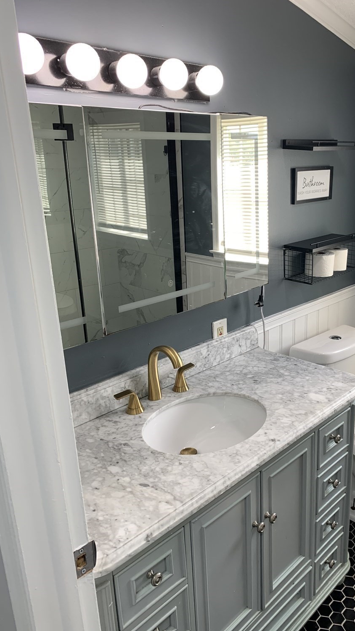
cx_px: 229
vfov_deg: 66.1
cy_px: 318
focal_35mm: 29
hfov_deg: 39.8
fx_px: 485
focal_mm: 4.25
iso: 50
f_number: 1.8
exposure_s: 1/120
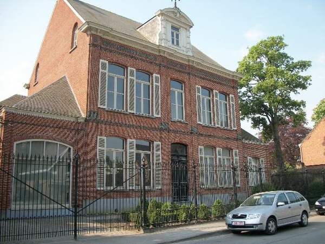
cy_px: 122
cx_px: 162
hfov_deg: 56.8
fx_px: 300
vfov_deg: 44.2
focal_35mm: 32
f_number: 8.8
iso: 80
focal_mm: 5.7
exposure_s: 1/80
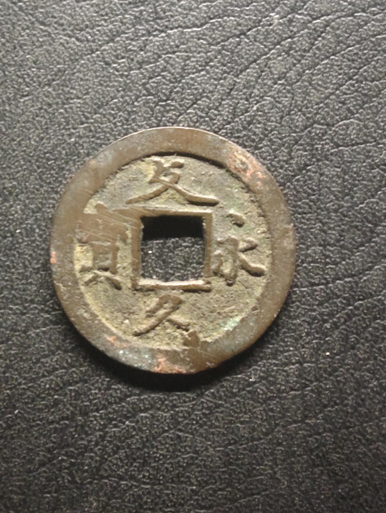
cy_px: 256
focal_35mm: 50
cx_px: 193
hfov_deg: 29.2
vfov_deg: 38.1
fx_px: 742
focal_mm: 3.42
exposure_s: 1/16.7
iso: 1600
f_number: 2.2
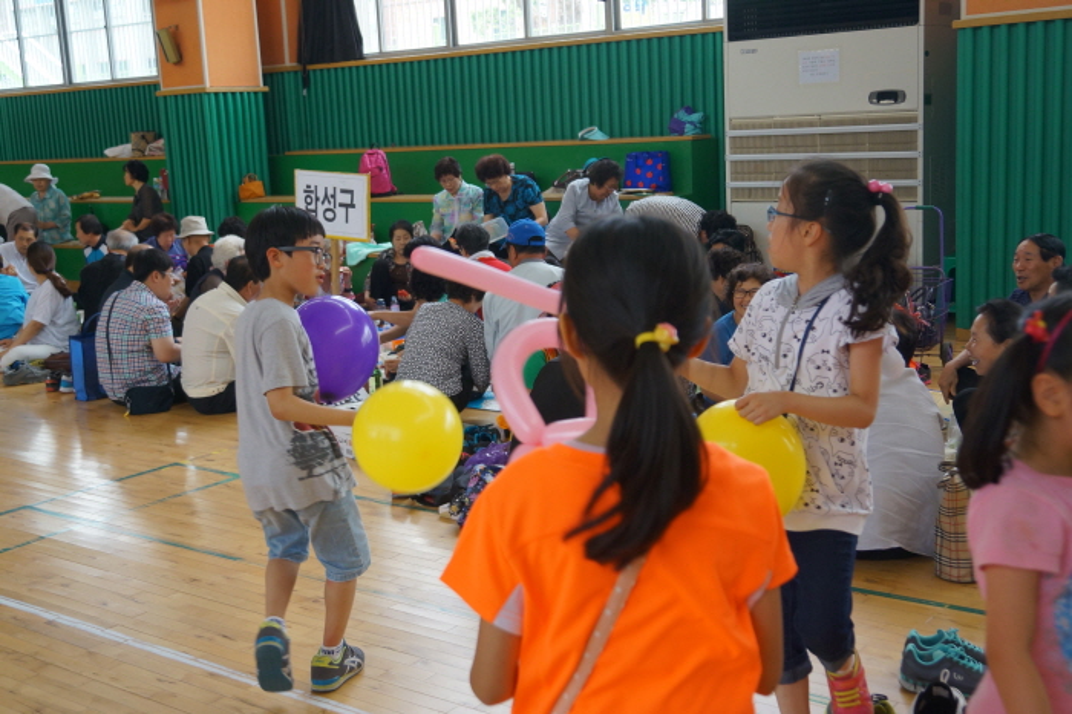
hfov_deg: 46.4
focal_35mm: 42
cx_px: 536
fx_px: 1250
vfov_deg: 31.9
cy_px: 357
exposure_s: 1/160
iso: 640
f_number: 4.5
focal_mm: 28
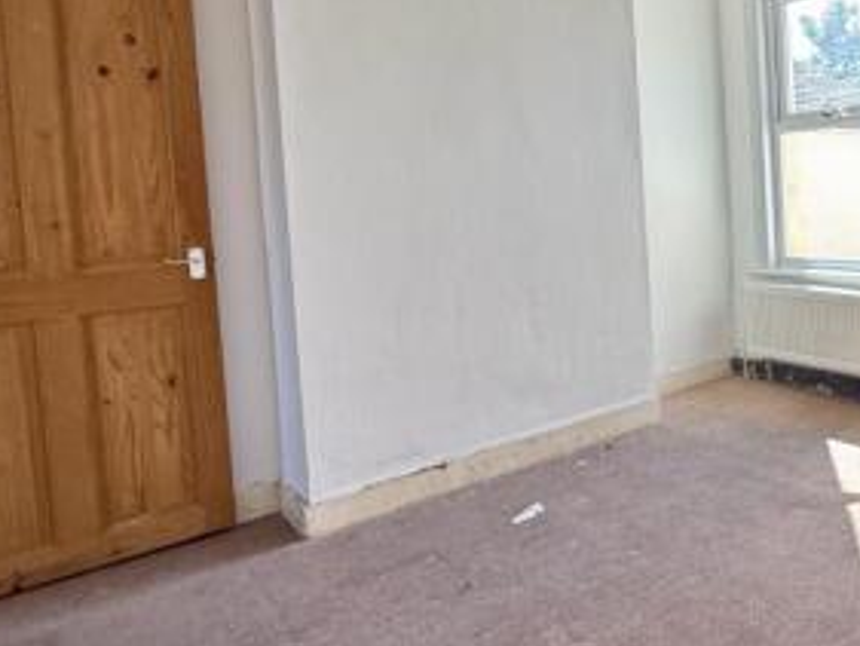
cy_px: 216
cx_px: 852
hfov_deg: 50.4
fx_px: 721
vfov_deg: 47.5
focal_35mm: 29
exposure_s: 1/99
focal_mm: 2.22
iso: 100
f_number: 2.2
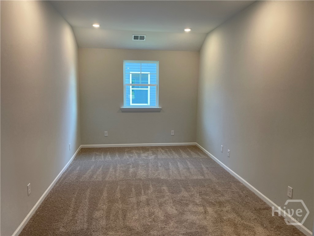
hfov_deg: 69.4
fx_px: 227
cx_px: 157
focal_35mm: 25
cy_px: 118
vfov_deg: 54.9
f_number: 1.6
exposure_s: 1/120
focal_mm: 5.1
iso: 64
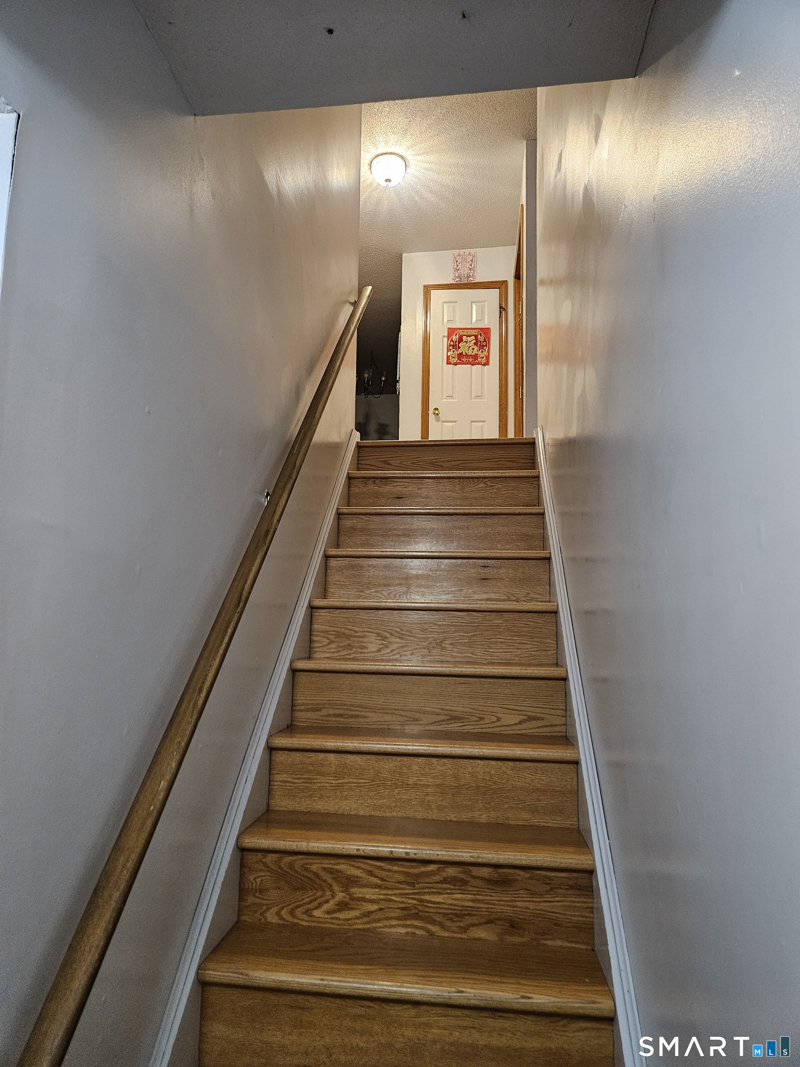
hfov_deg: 58.9
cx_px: 400
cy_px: 534
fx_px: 709
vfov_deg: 73.9
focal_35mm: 23
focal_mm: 5.4
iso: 800
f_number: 1.8
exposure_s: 1/60
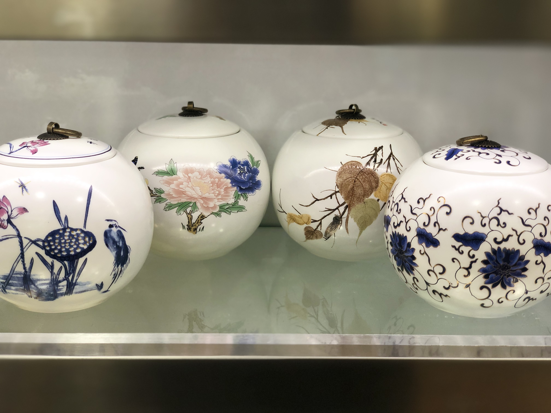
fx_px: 828
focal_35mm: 52
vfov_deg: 28.0
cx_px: 276
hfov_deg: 36.8
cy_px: 206
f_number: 2.4
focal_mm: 6
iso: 50
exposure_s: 1/60
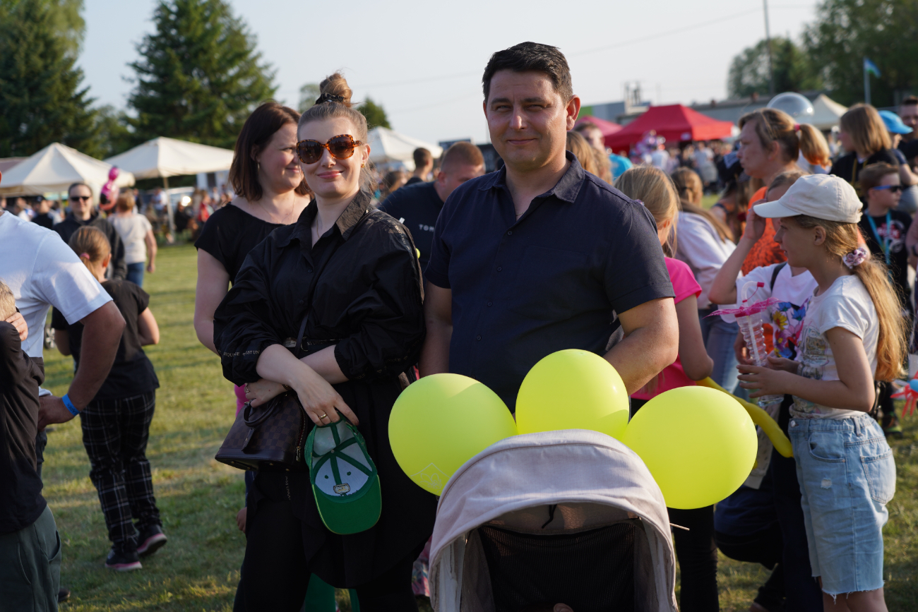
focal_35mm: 56
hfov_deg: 35.6
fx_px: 1428
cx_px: 459
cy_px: 306
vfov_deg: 24.2
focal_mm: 56
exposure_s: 1/320
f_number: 4.5
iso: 100
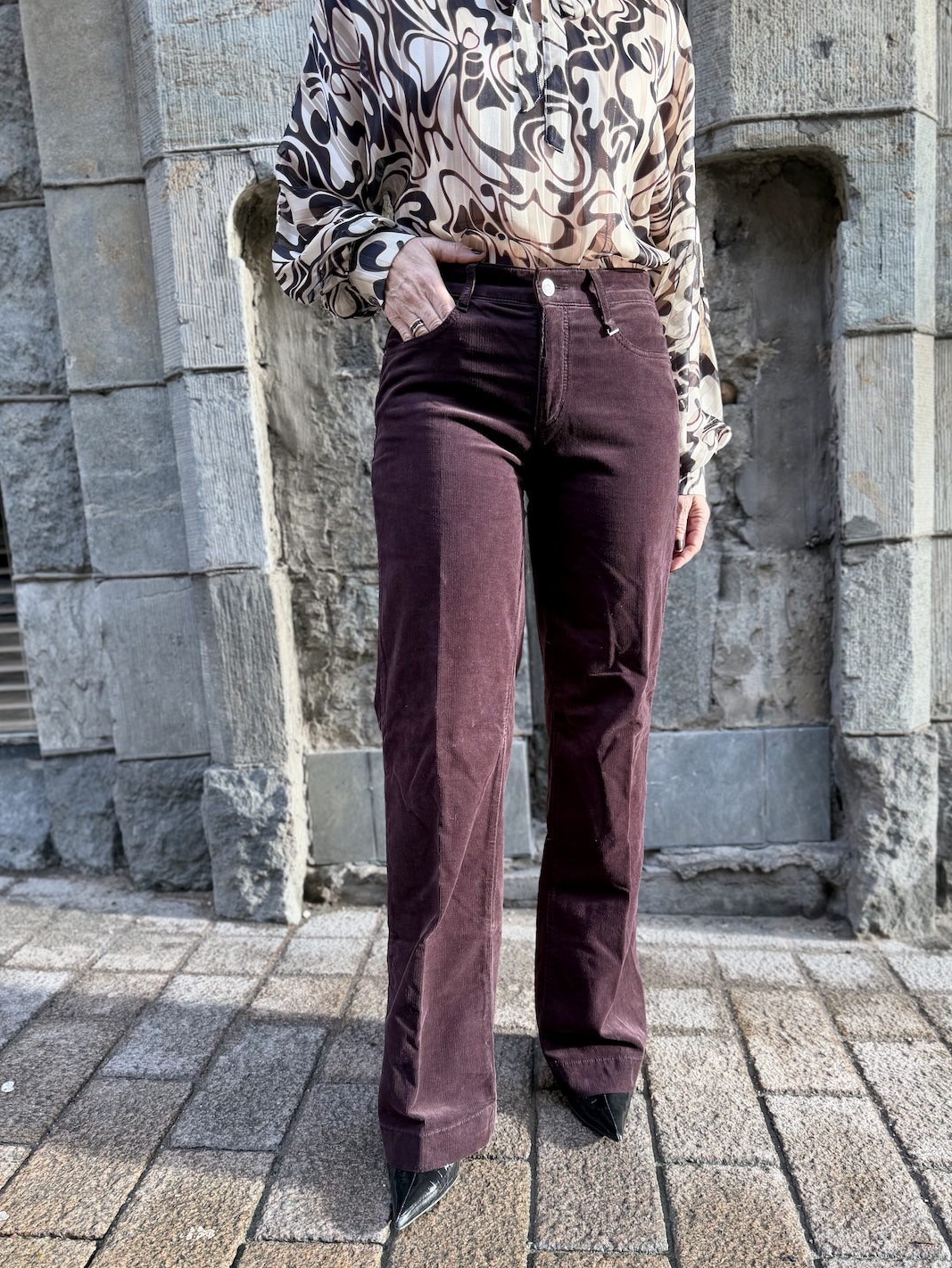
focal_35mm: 27
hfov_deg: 51.2
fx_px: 990
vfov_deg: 65.2
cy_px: 698
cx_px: 533
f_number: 1.78
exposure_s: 1/168
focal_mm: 6.76
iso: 80
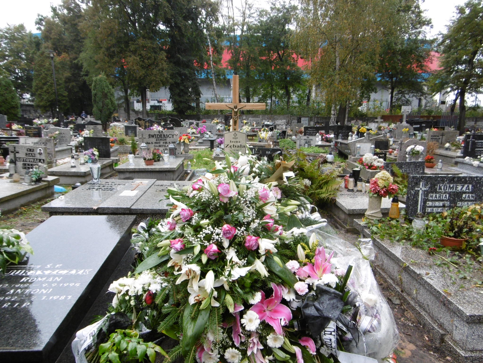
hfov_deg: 71.6
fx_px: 335
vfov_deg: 56.8
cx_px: 242
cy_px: 182
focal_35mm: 24
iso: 160
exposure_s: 1/60
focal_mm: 4.3
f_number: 3.1
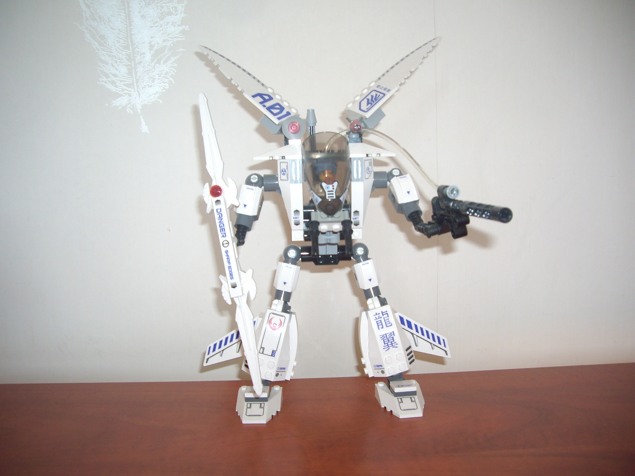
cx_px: 318
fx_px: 697
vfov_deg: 37.7
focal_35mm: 38
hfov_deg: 49.0
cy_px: 238
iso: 100
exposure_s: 1/80
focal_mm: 6.2
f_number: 2.7
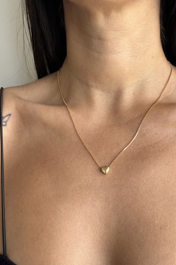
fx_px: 404
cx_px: 97
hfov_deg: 24.6
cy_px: 132
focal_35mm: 55
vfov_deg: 36.3
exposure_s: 1/121
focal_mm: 5.96
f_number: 1.6
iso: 50
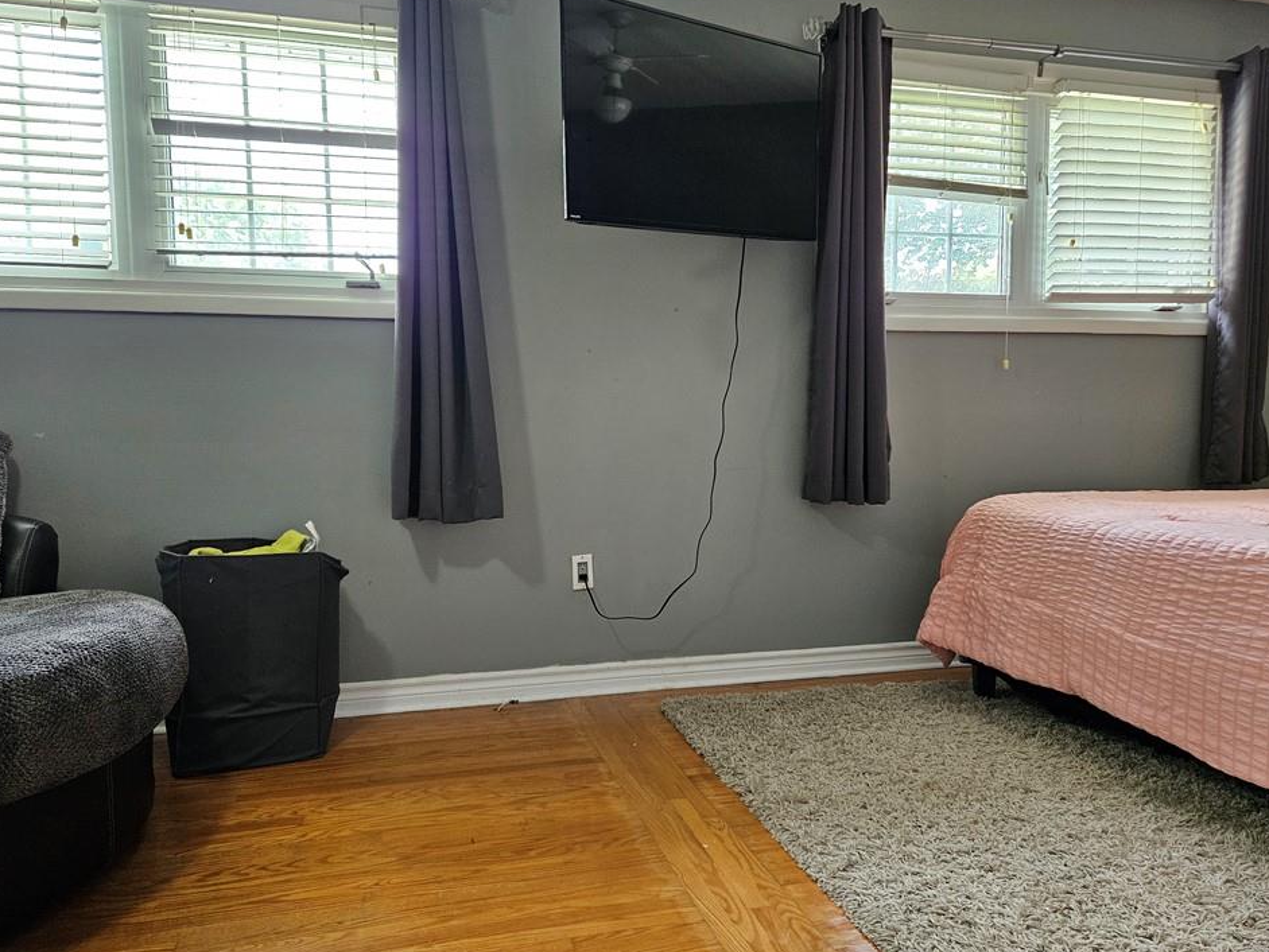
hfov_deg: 69.4
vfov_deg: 54.9
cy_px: 475
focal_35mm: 25
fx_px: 917
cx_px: 640
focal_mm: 5.4
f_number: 1.8
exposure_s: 1/120
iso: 640
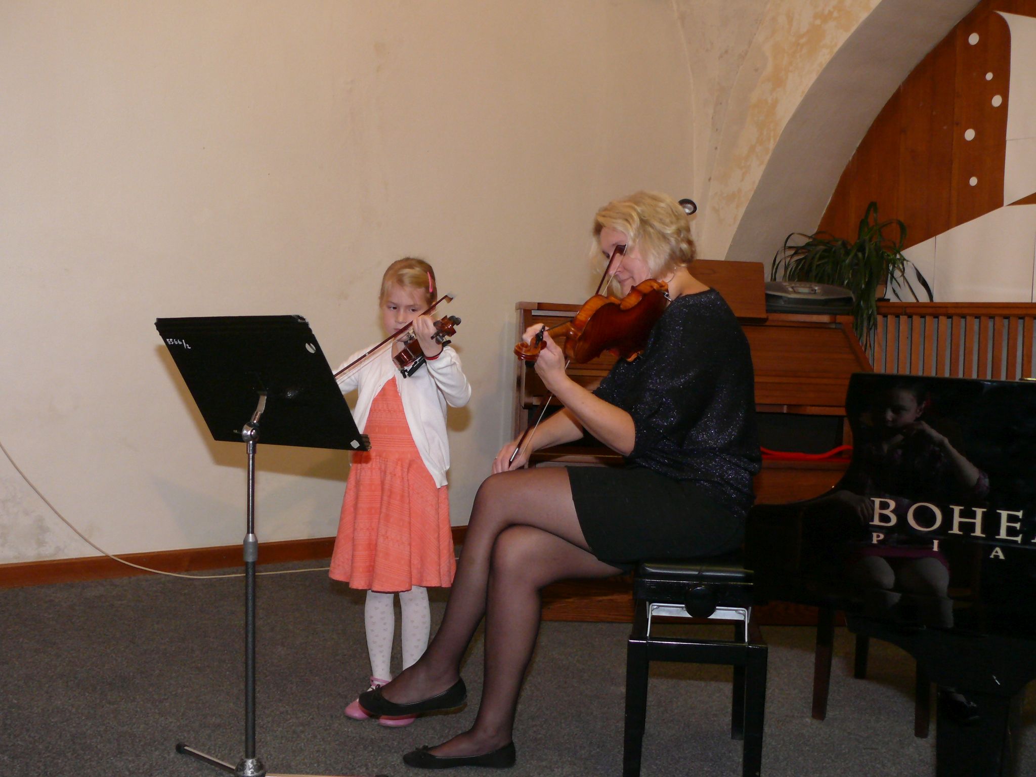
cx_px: 518
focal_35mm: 40
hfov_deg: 46.8
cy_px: 388
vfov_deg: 36.0
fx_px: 1197
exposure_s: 1/30
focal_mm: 8.1
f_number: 2.8
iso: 200
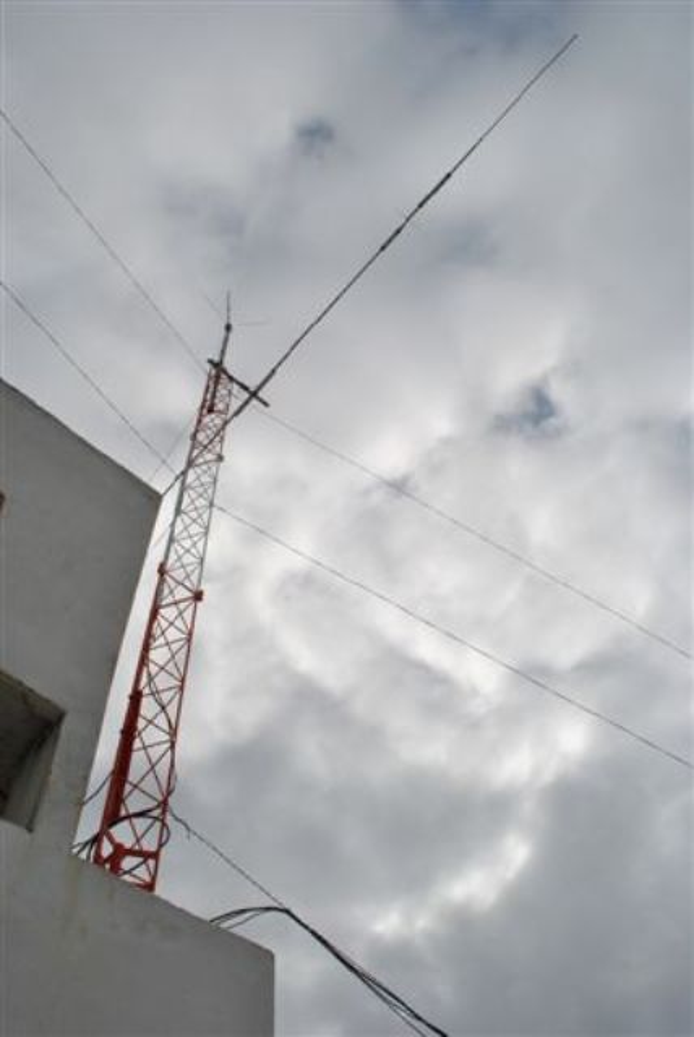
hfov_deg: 48.0
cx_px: 347
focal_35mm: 27
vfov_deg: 67.3
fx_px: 779
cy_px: 518
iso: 100
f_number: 10
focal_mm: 18
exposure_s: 1/400
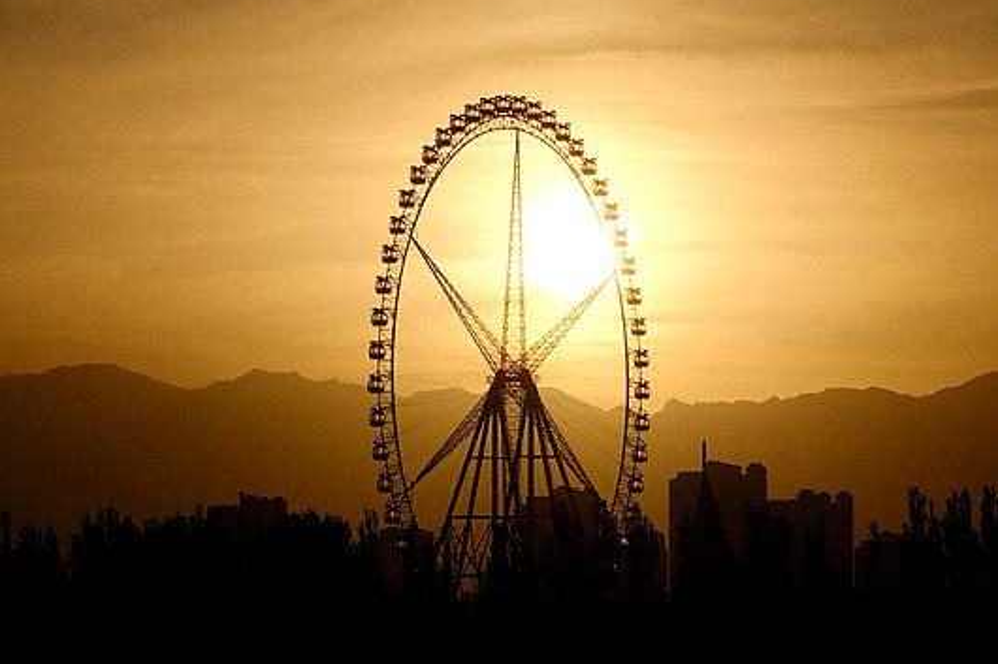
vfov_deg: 4.8
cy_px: 662
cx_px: 498
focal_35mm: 287
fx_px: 7953
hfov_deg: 7.2
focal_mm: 126.8
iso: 400
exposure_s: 1/5000
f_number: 14
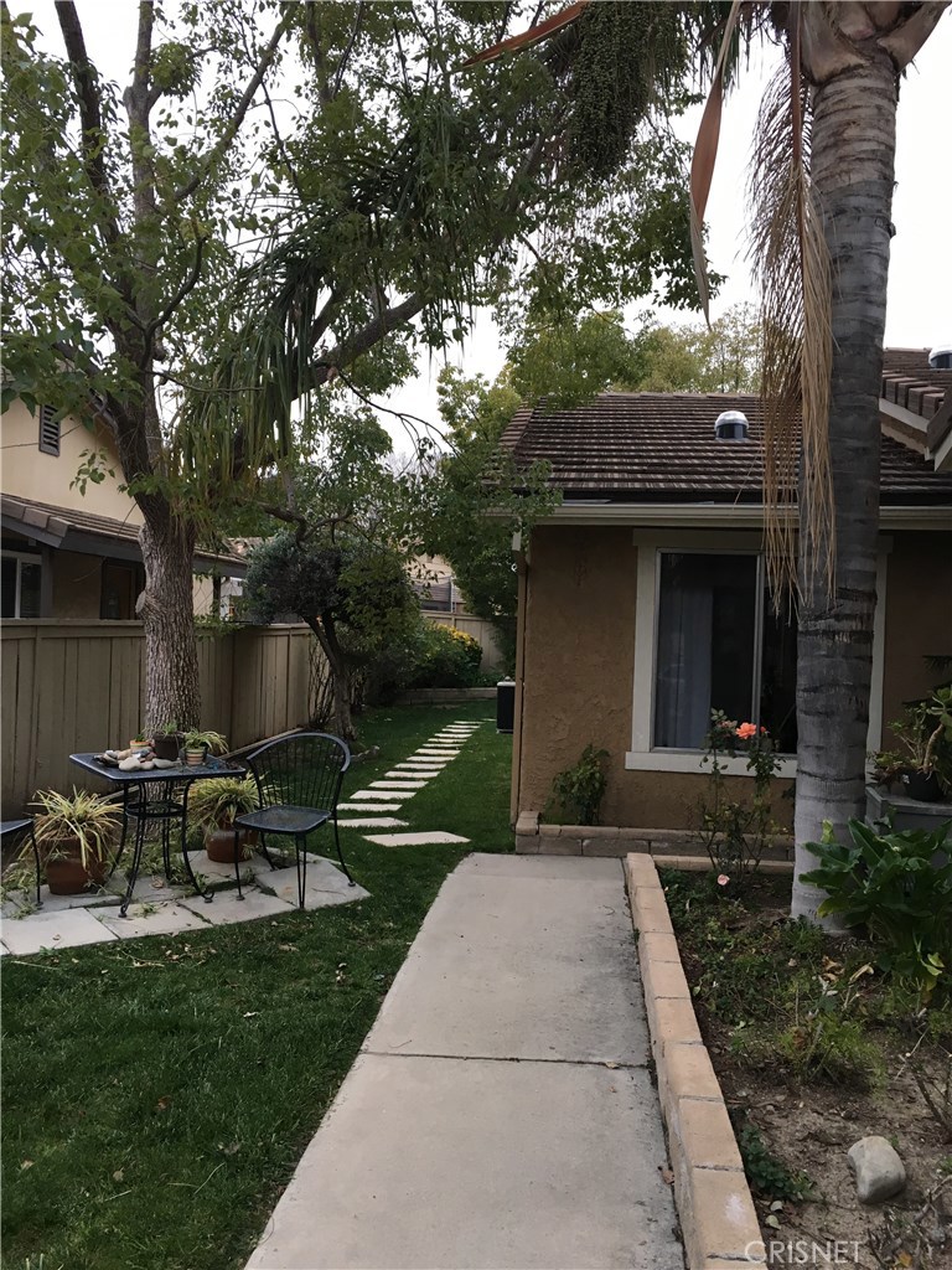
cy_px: 635
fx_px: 1063
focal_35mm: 29
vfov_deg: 61.7
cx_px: 476
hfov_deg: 48.2
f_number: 2.2
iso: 32
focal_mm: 4.15
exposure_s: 1/30
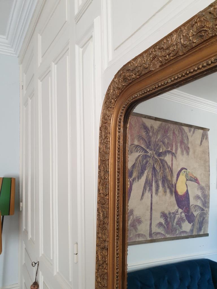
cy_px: 144
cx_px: 108
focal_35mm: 26
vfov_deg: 67.3
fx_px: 217
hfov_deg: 53.1
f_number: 2.4
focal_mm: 4.3
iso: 250
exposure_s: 1/50
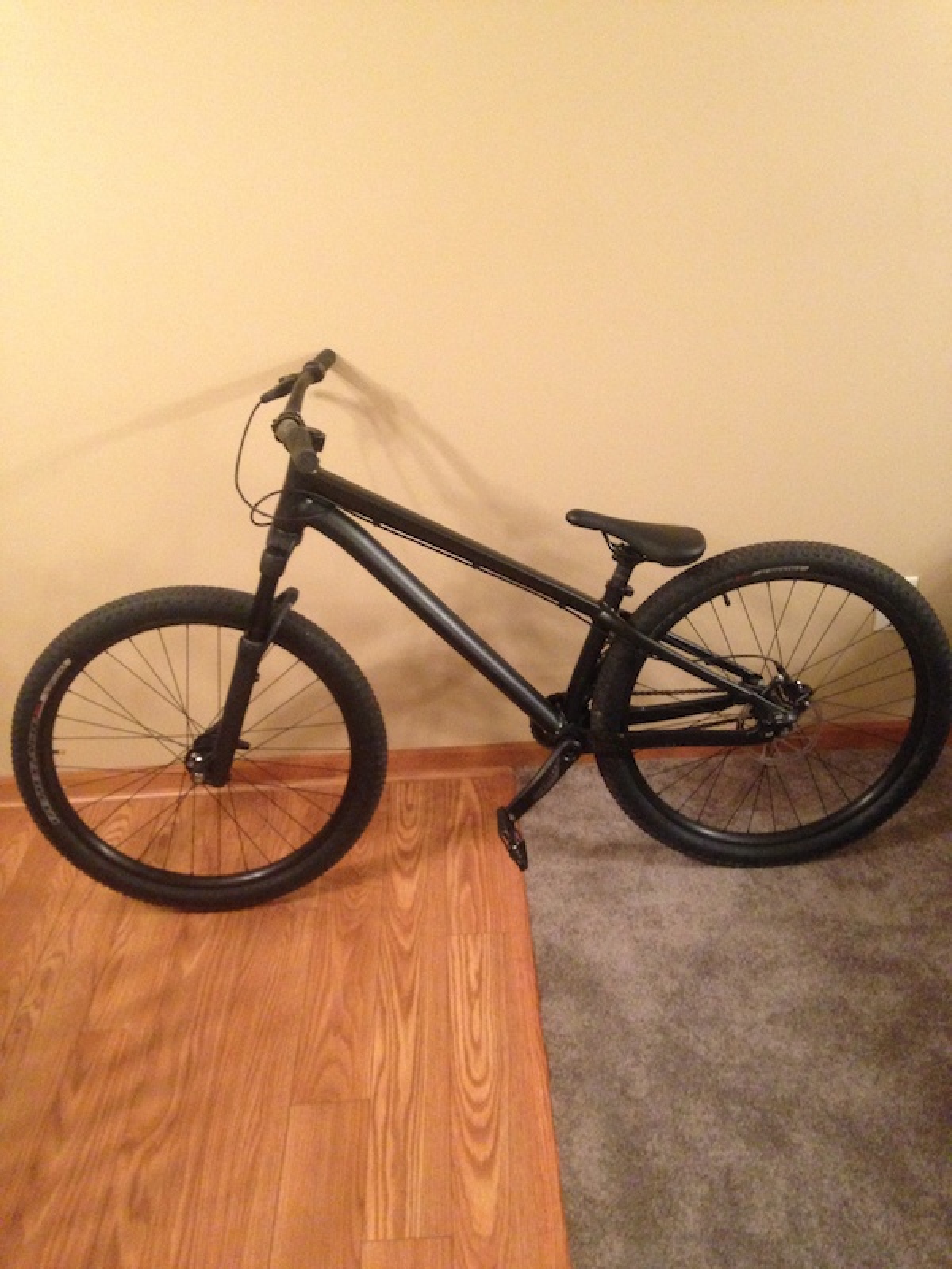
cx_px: 476
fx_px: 1210
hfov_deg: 42.9
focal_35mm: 33
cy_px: 634
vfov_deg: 55.4
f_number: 2.4
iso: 500
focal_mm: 4.12
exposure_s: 1/15
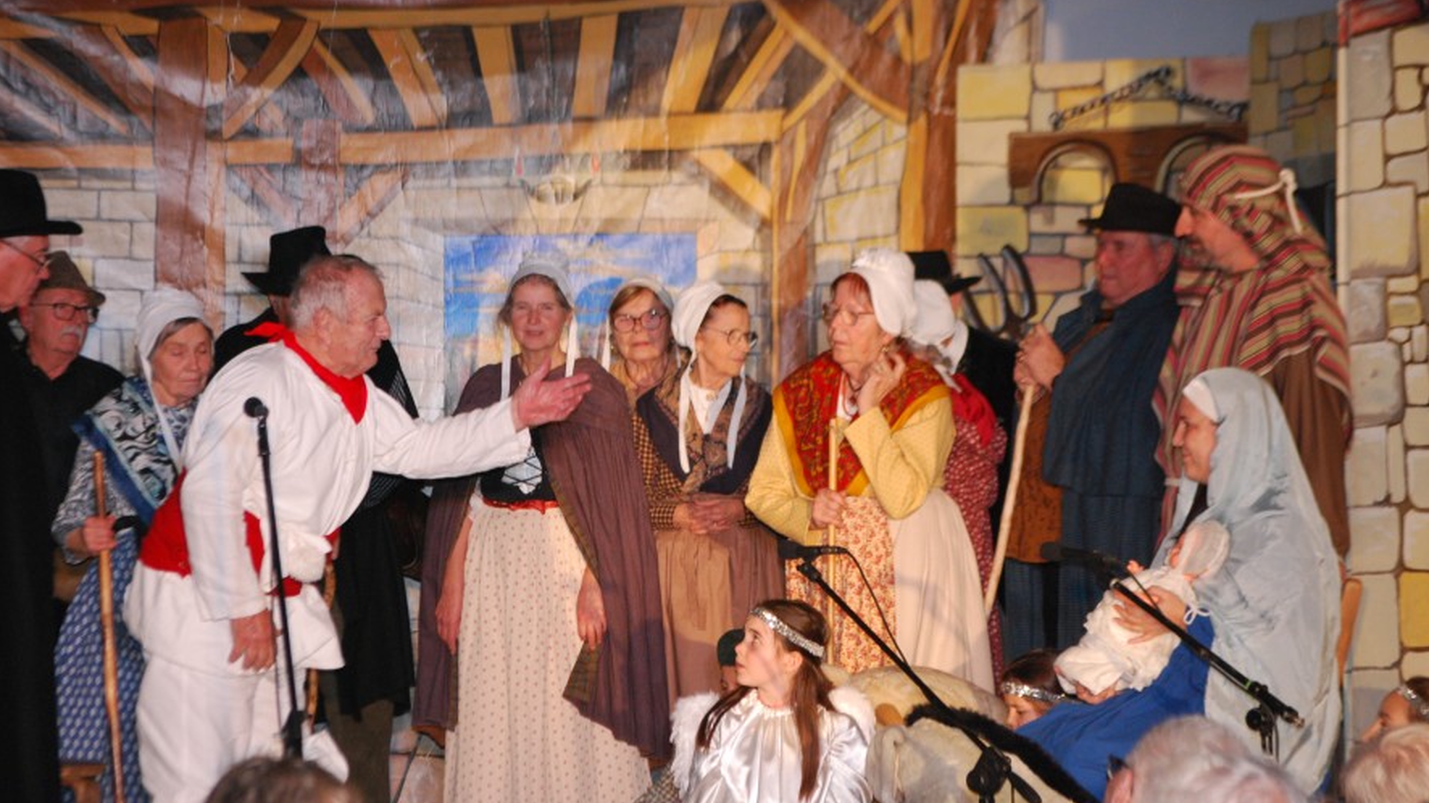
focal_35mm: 127
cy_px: 448
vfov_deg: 9.5
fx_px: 4811
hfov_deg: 16.9
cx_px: 717
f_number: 4.5
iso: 800
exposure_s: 1/60
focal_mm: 80
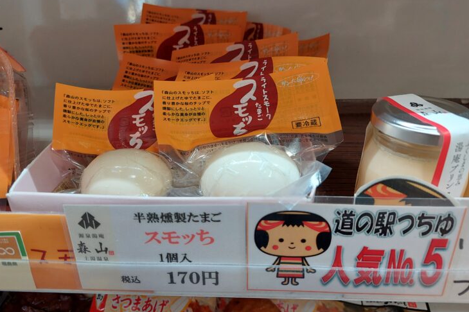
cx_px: 230
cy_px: 136
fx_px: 339
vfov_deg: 49.4
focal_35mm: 26
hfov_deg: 69.4
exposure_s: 1/50
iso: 80
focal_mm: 5.23
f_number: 1.8
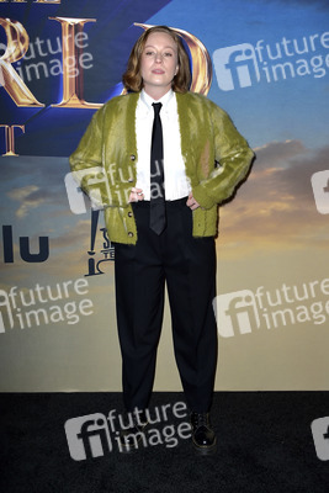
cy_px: 246
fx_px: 493
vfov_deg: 53.1
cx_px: 164
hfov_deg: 36.9
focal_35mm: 36
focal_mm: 36
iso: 320
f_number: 6.3
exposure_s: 1/250
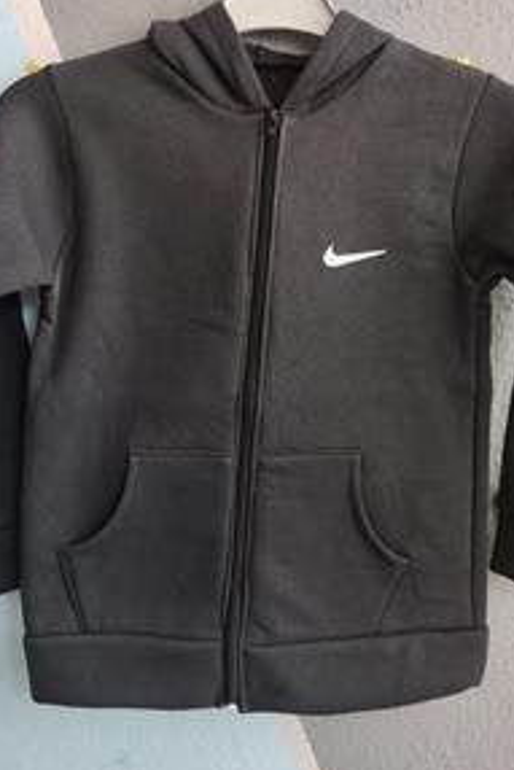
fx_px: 770
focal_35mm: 36
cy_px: 289
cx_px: 261
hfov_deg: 36.9
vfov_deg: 52.5
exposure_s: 1/35.9
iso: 352
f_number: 1.88
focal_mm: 5.59
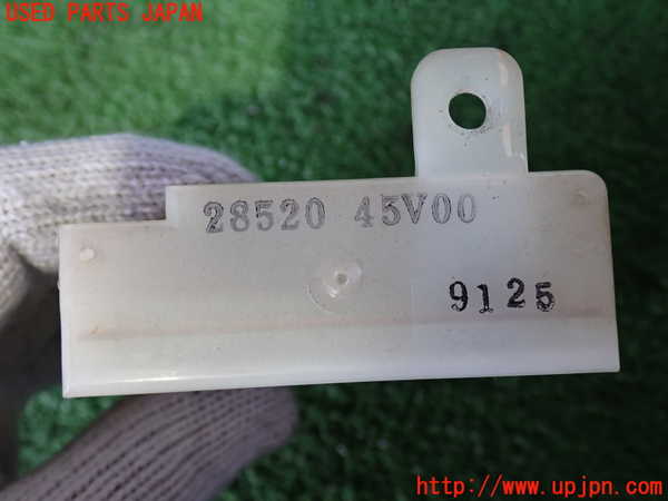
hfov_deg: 45.8
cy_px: 250
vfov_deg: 35.1
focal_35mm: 41
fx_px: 791
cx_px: 334
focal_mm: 7.31
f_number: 2.8
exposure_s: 1/40
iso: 500
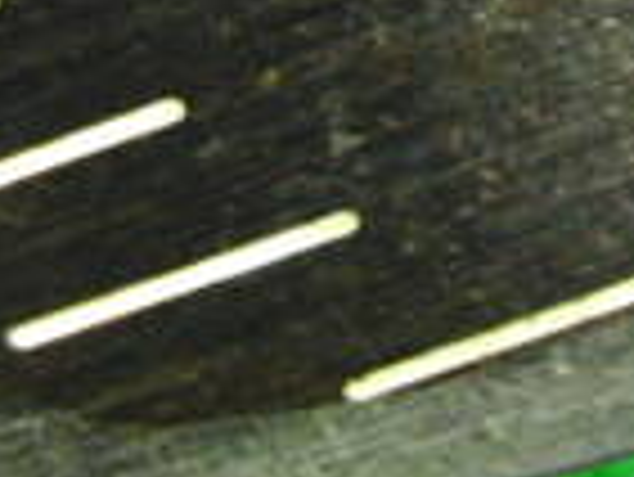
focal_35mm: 168
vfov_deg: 8.6
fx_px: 3080
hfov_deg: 11.6
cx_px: 630
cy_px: -238
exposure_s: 1/10
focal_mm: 6.42
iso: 400
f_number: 3.6
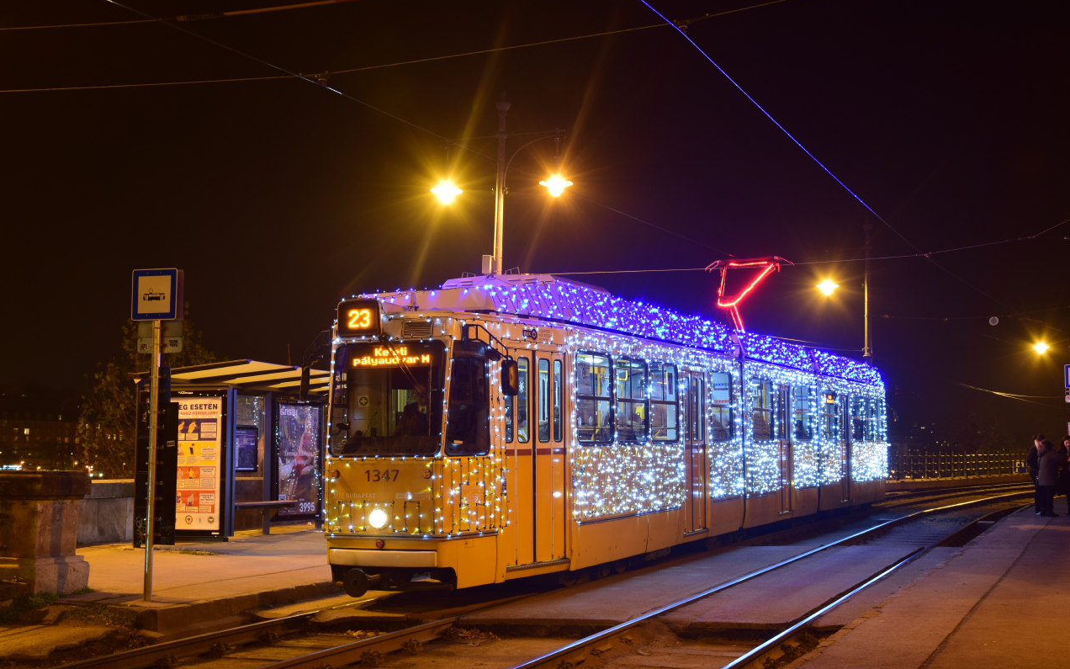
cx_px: 537
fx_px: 1458
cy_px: 347
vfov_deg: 25.8
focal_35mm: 50
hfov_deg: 40.3
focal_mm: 32
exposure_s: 1
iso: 200
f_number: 6.3
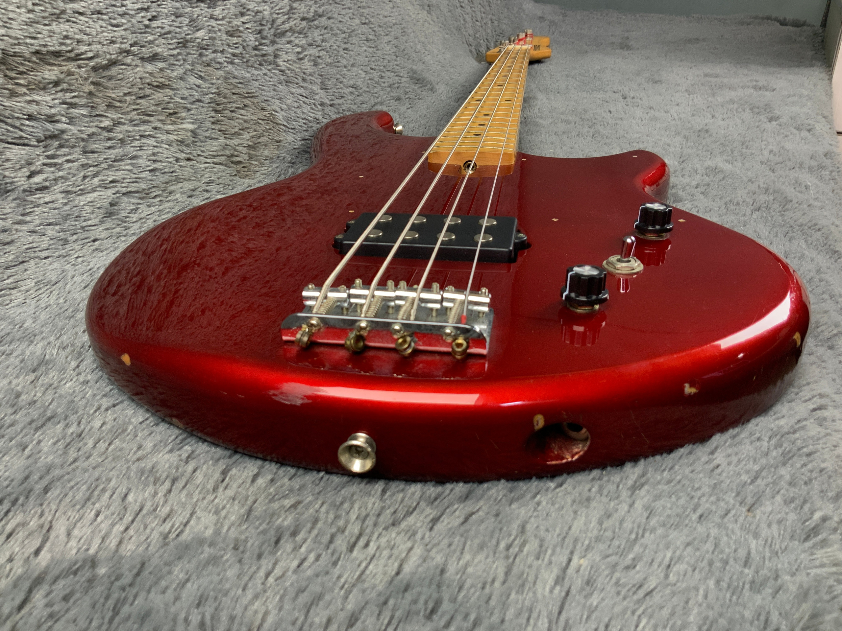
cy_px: 316
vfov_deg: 48.2
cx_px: 421
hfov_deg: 61.7
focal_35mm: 29
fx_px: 705
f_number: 1.8
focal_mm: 3
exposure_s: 1/50
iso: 80
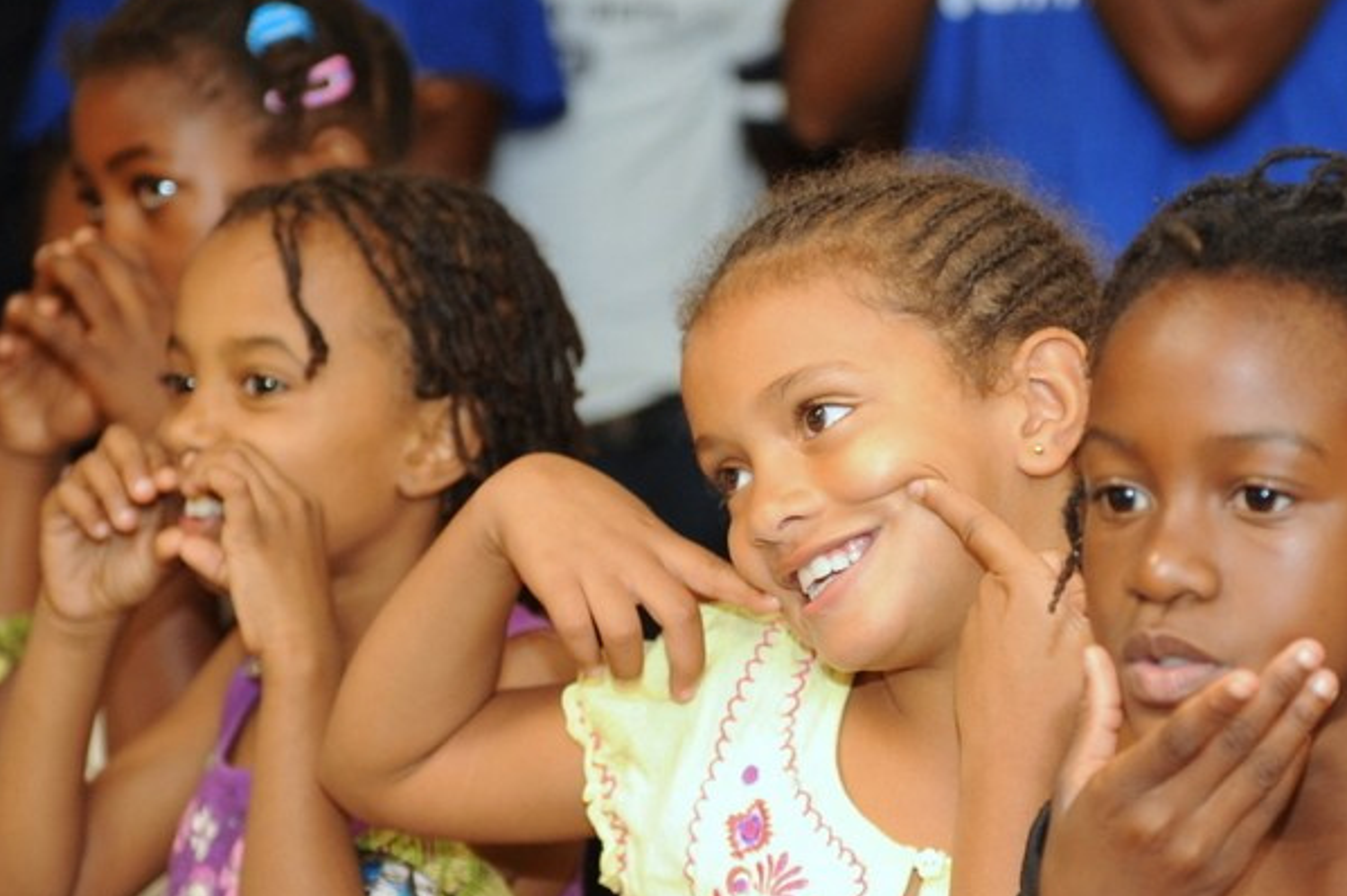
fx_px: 3104
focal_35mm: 83
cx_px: 863
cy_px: 499
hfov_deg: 24.4
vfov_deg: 16.4
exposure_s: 1/250
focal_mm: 62
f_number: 2.8
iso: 800
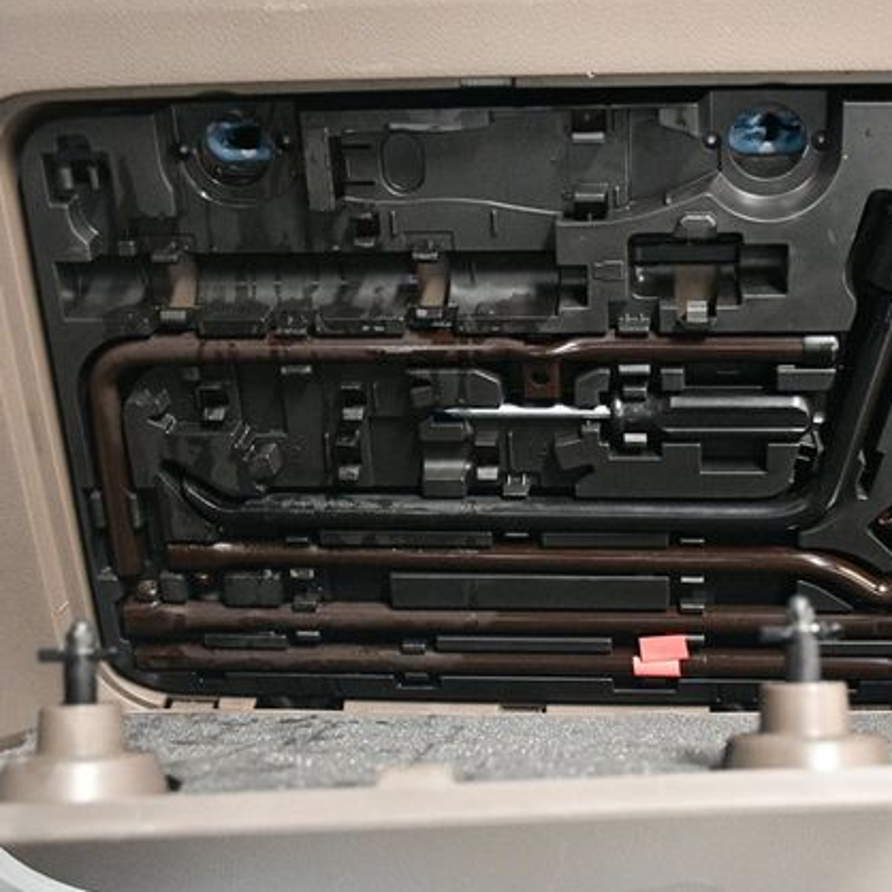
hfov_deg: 32.6
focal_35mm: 52
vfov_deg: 32.8
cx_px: 563
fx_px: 1516
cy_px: 444
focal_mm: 27
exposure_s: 1/60
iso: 6400
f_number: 4
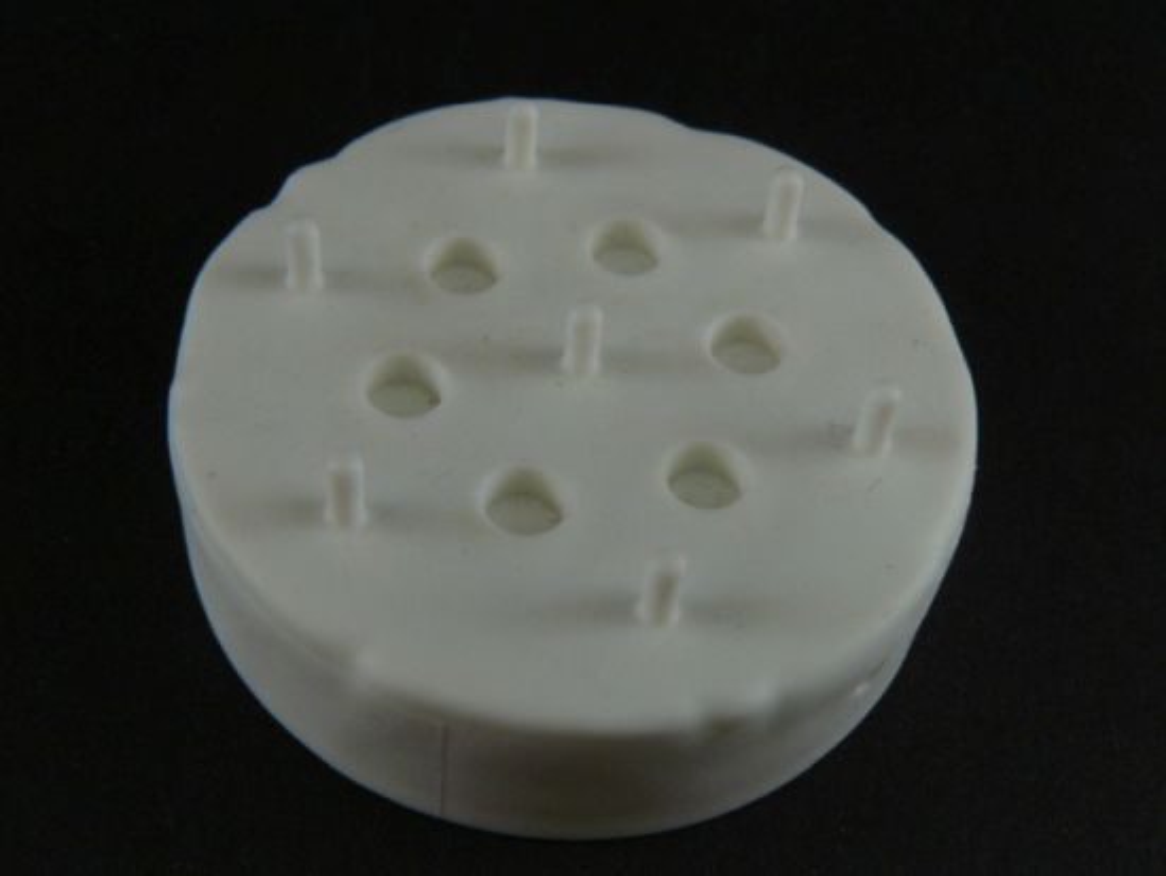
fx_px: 1618
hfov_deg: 39.6
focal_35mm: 48
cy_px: 438
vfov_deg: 30.3
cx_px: 583
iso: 100
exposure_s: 1/30
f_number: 4
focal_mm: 6
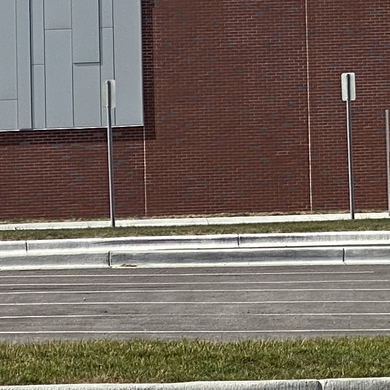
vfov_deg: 6.5
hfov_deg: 6.4
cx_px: 736
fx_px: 3416
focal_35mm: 268
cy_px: -47
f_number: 2
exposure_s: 1/2398
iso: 20
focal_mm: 6
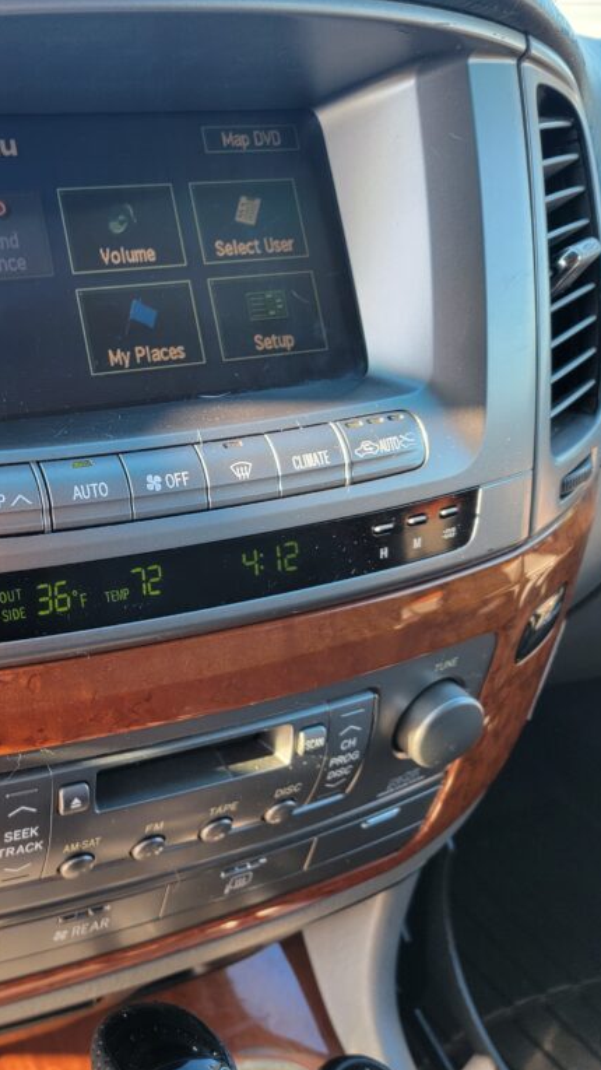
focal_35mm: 35
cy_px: 536
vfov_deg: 56.6
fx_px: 992
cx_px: -27
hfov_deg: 30.8
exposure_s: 1/120
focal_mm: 6.7
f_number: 1.8
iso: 40
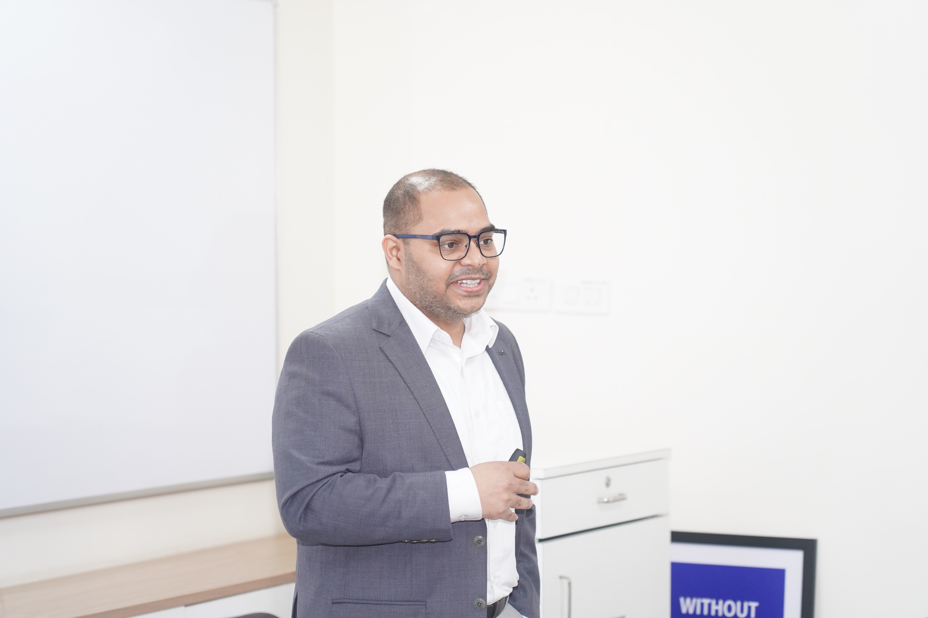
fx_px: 2629
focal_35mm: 102
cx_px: 464
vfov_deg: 13.4
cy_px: 309
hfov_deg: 20.0
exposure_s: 1/160
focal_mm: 102
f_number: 4
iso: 2500
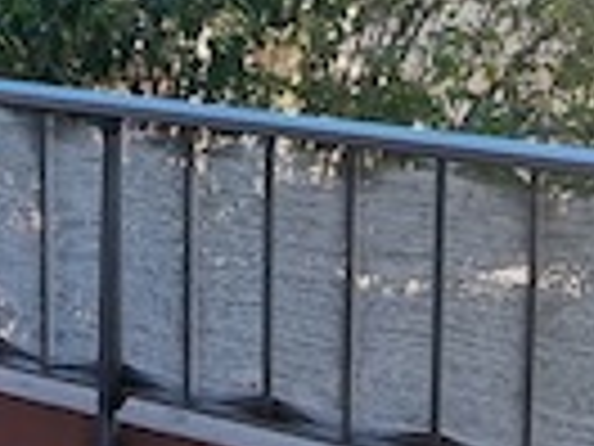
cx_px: 135
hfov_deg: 30.1
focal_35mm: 63
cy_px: -126
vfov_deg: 21.2
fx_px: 1081
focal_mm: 2.2
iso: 50
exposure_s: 1/600
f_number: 2.2
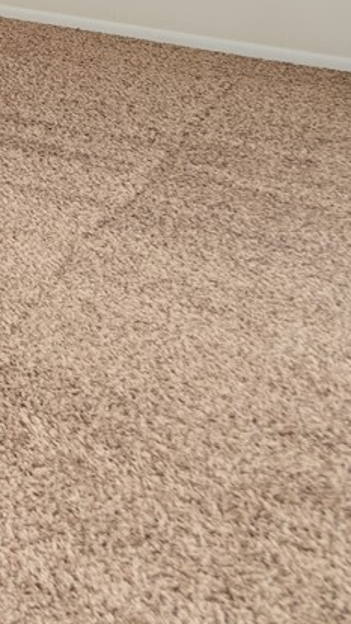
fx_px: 1207
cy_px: -7
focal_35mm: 73
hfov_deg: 10.4
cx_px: -769
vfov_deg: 27.3
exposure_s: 2
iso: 200
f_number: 8
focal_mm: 17
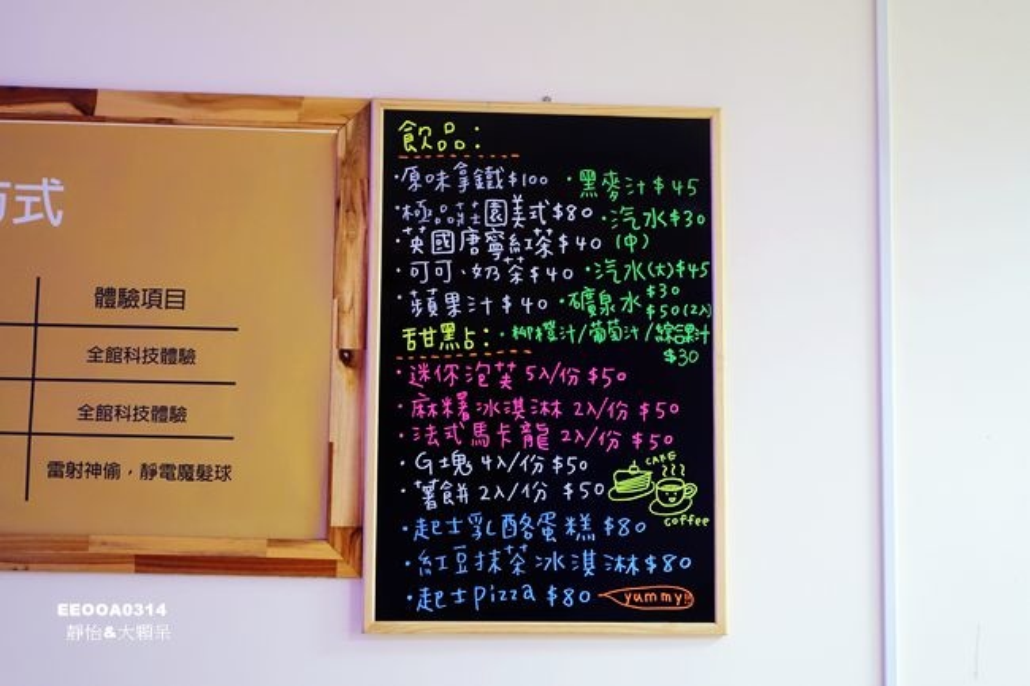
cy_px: 343
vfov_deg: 19.4
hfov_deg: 28.9
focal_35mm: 70
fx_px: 2002
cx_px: 515
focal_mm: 25.7
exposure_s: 1/50
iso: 800
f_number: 2.8
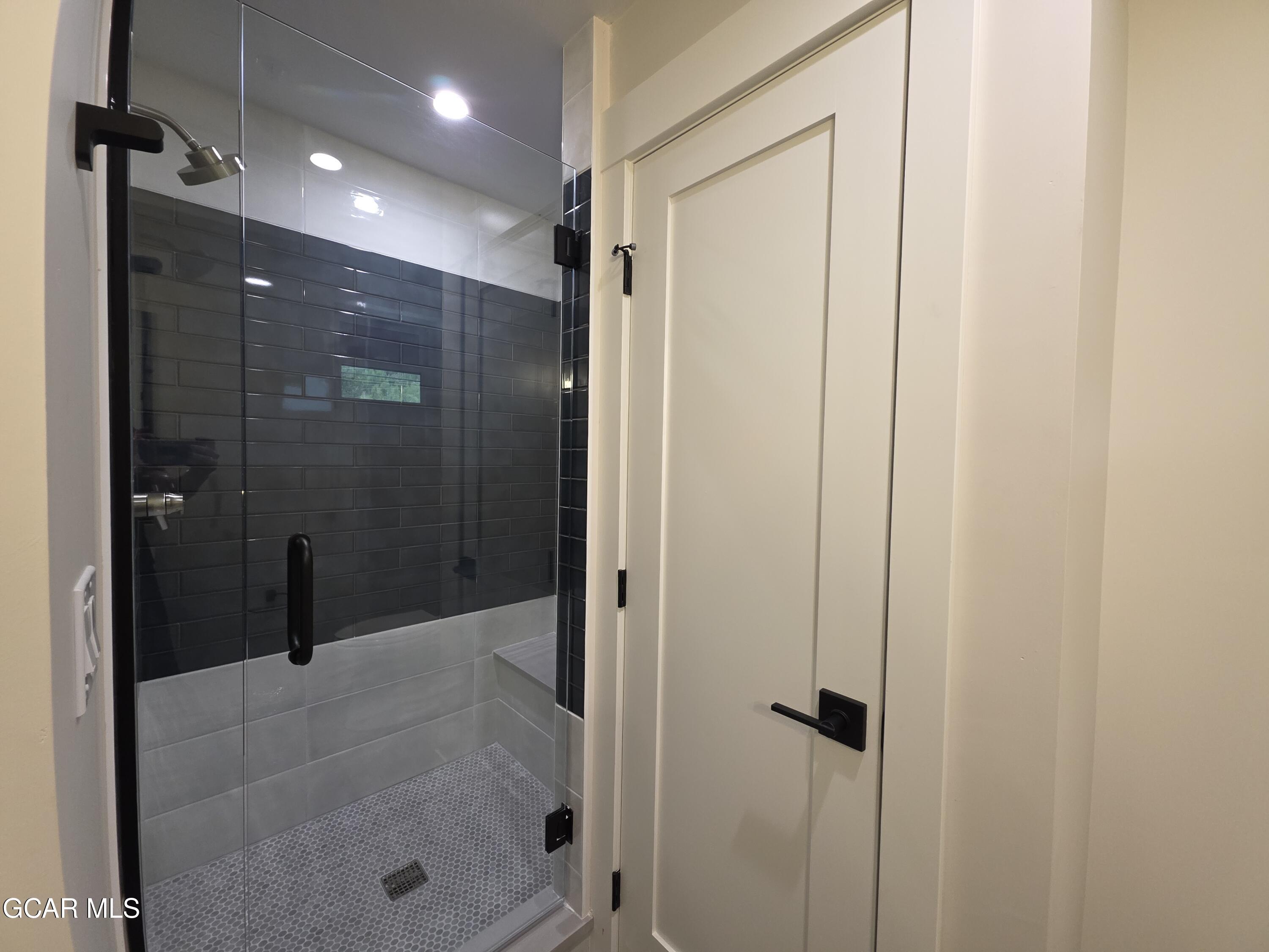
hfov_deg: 106.2
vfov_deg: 89.9
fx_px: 477
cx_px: 634
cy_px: 476
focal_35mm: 13
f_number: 1.9
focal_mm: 2.2
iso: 250
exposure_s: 1/120
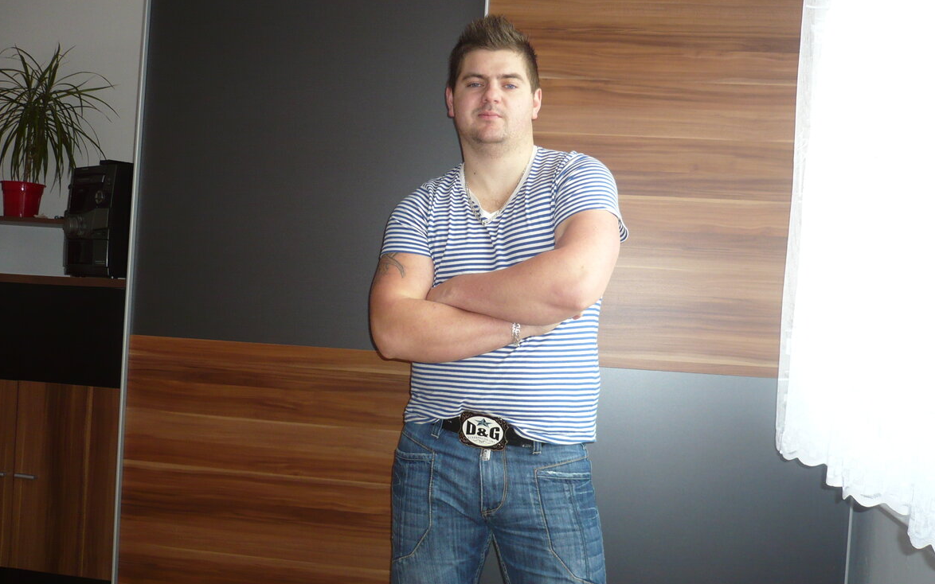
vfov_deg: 32.8
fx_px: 994
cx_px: 471
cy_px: 292
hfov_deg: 50.4
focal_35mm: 39
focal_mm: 6
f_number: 2.9
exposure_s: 1/30
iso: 125
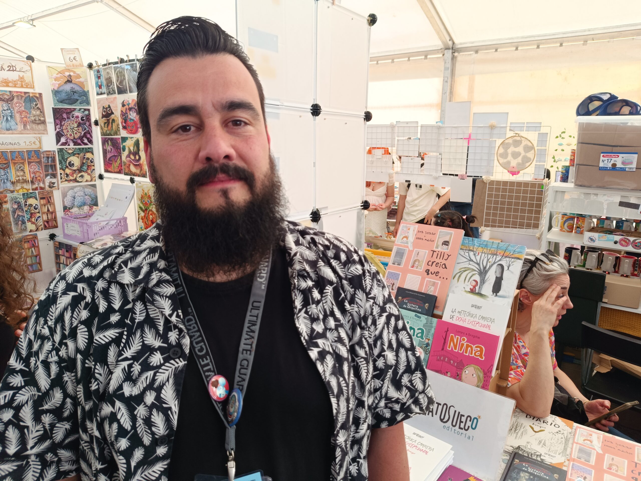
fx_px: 444
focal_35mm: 24
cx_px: 320
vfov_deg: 56.8
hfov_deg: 71.6
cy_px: 240
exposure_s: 1/109
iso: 51
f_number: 1.88
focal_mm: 5.59
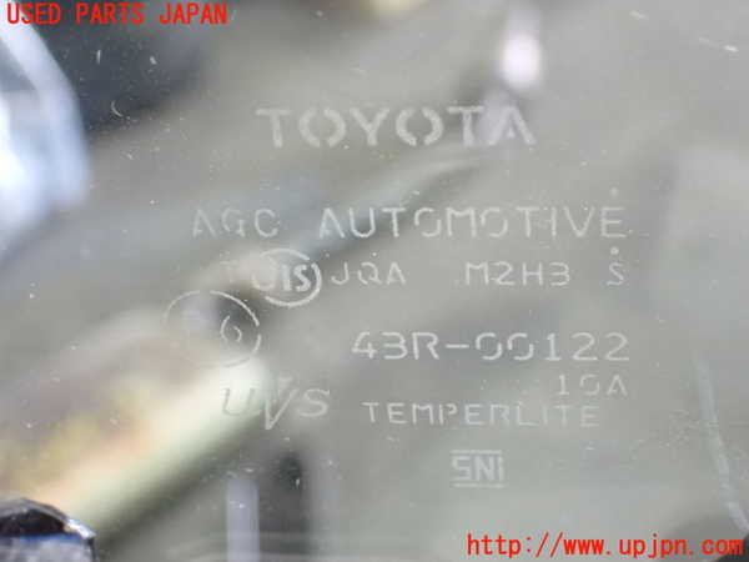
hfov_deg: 25.3
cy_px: 281
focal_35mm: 77
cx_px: 374
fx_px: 1666
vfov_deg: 19.1
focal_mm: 13.65
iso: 1600
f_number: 4.1
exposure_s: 1/30
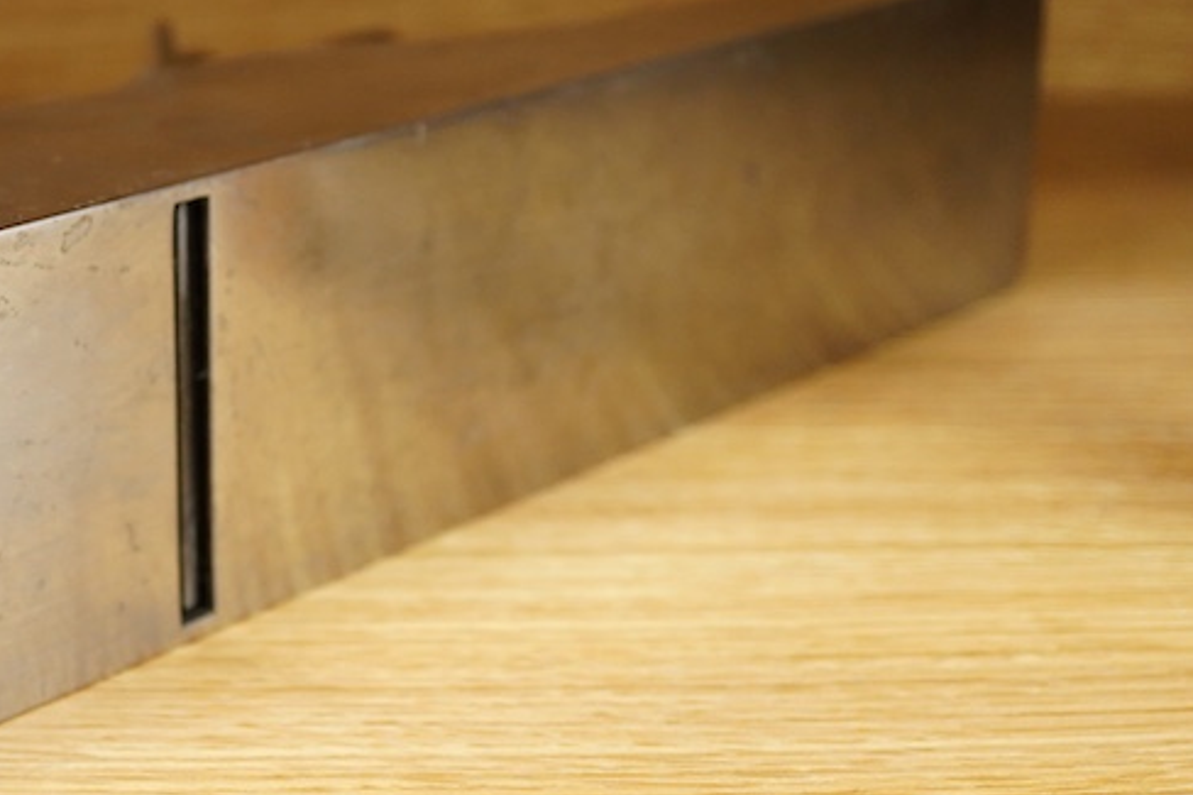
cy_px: 396
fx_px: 2749
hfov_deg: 24.1
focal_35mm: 83
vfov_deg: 16.4
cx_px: 252
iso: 1250
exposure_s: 1/125
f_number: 3.5
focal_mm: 30
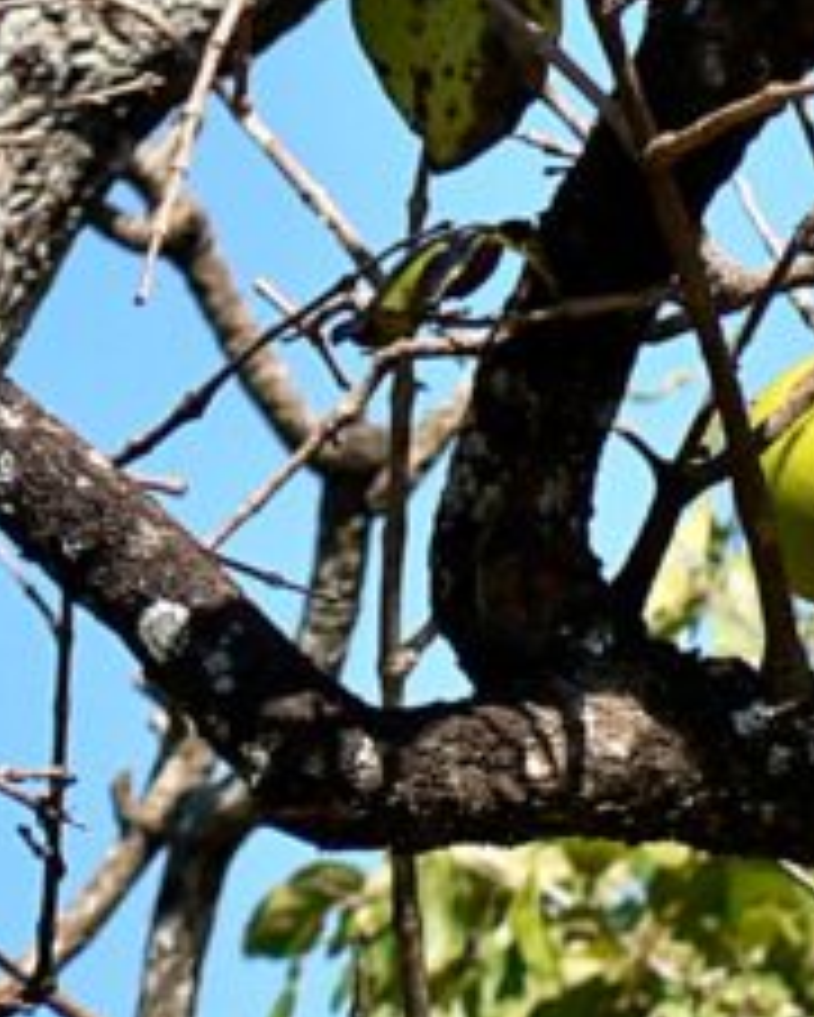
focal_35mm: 681
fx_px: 20494
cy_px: -554
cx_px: 2181
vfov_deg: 2.8
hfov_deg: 2.3
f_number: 4
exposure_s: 1/320
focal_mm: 25.7
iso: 80
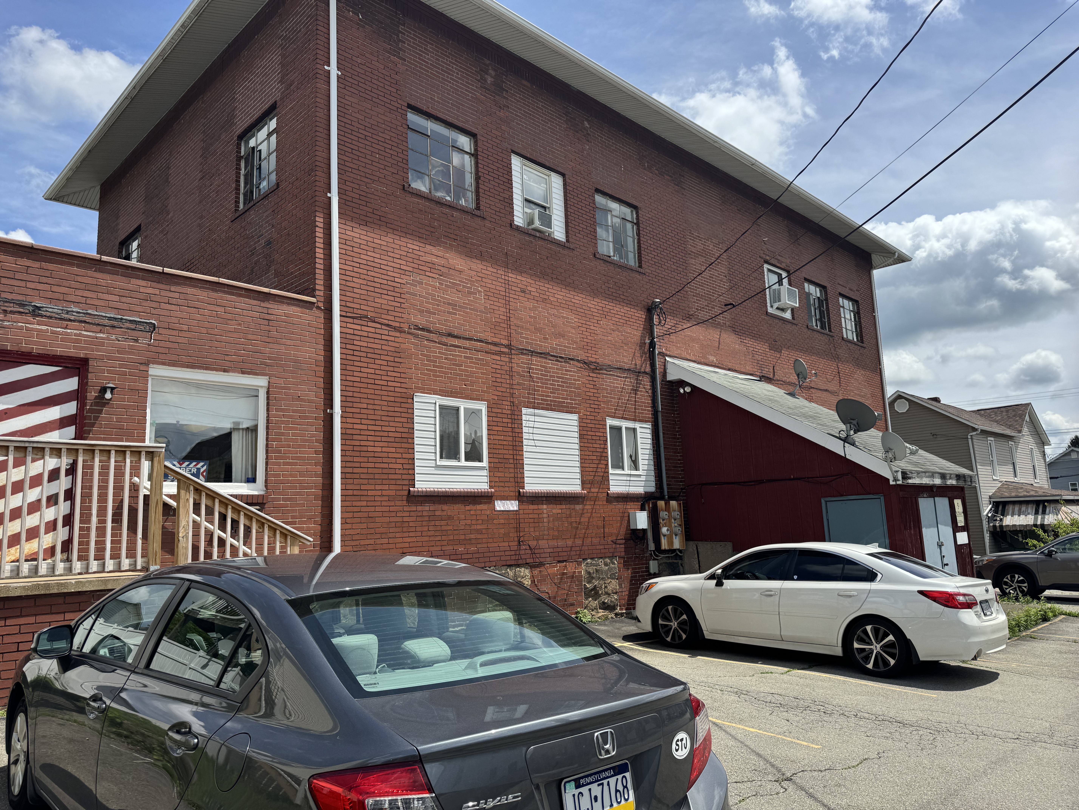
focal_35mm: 24
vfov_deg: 56.8
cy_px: 405
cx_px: 540
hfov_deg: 71.6
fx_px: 748
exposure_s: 1/4608
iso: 80
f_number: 1.78
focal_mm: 6.76
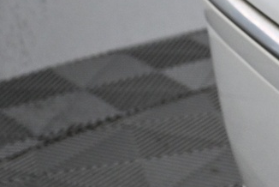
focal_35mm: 141
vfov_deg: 9.4
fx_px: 1097
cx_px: 567
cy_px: -124
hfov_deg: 12.6
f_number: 4.5
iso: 1000
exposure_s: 1/80
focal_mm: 19
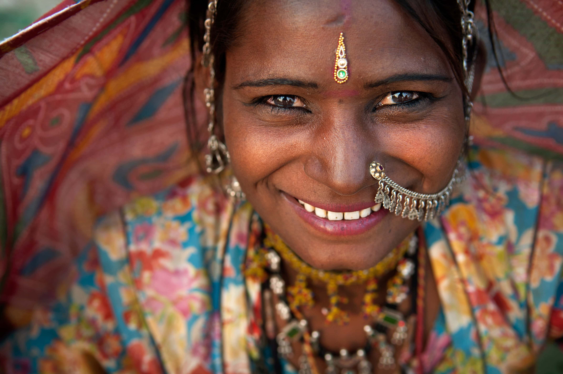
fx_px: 750
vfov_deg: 28.0
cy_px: 187
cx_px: 282
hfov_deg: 41.2
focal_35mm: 48
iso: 250
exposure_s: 1/500
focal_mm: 32
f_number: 2.8
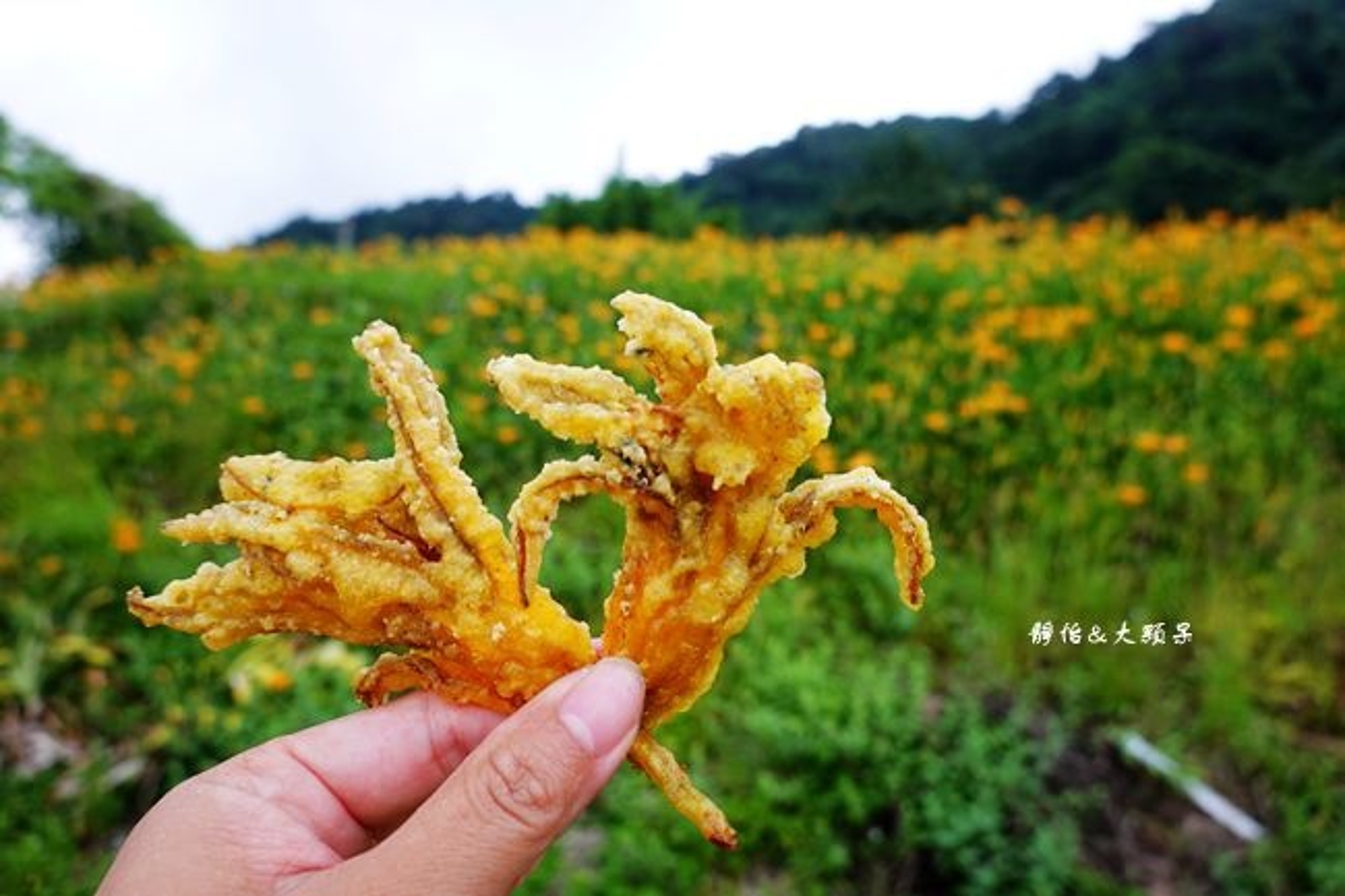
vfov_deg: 53.1
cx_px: 672
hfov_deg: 73.8
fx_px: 896
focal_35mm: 24
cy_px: 448
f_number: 2.8
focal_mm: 9
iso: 125
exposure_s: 1/100
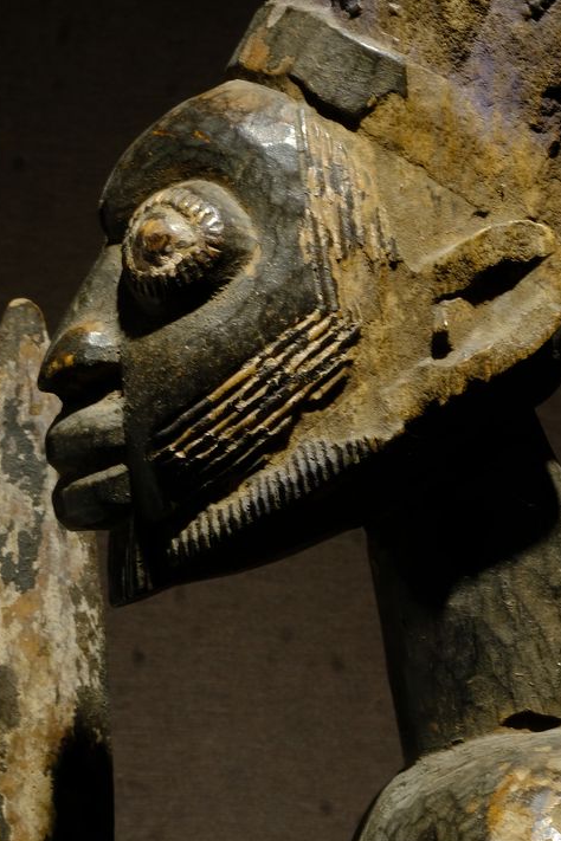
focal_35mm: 159
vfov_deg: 12.9
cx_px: 478
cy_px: 382
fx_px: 3716
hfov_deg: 8.6
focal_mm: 60
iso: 250
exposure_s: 1/1.2
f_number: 20
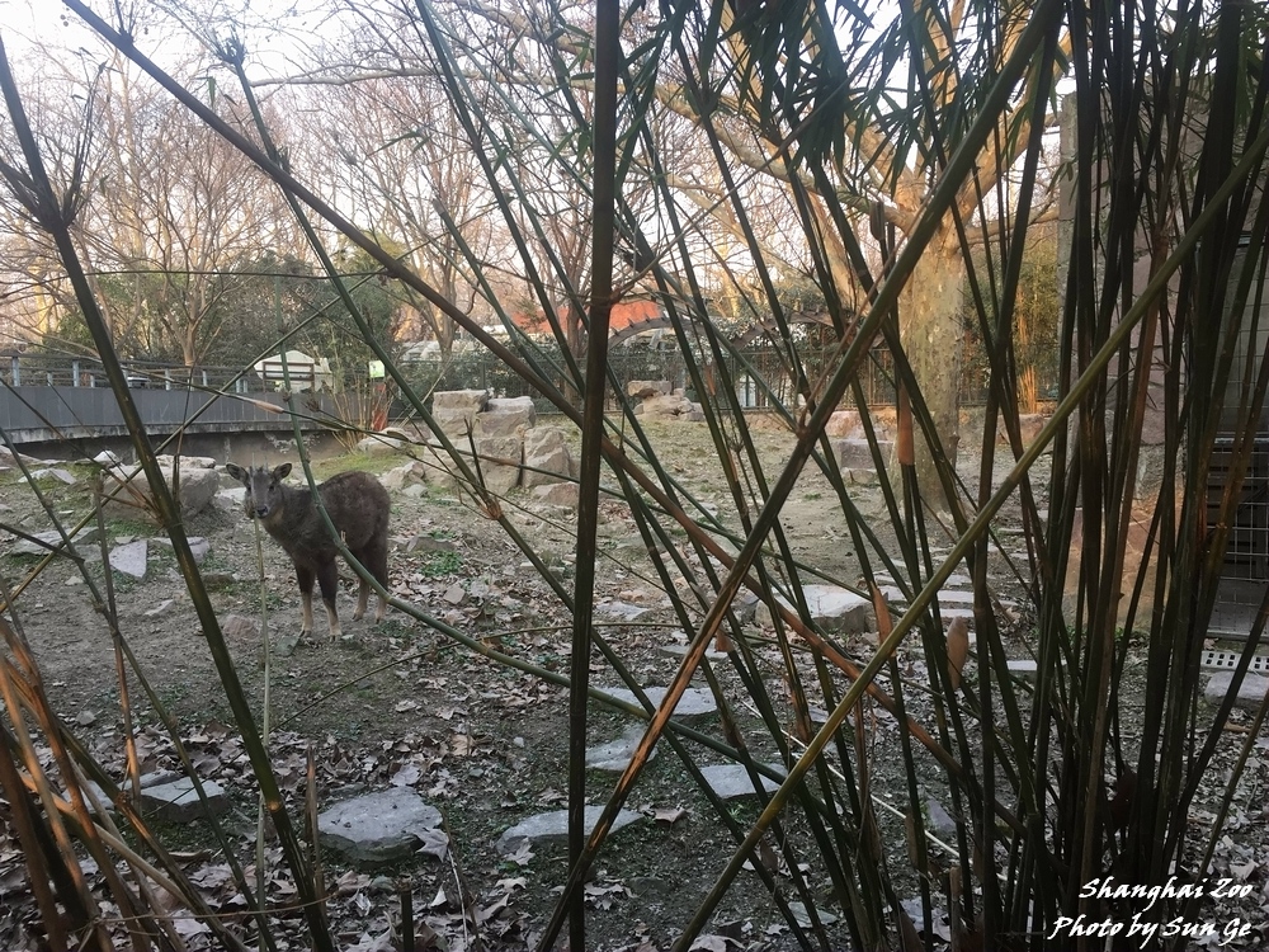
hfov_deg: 61.7
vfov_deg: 48.2
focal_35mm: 29
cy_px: 476
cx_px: 634
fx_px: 1063
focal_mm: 4.15
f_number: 2.2
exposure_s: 1/120
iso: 40
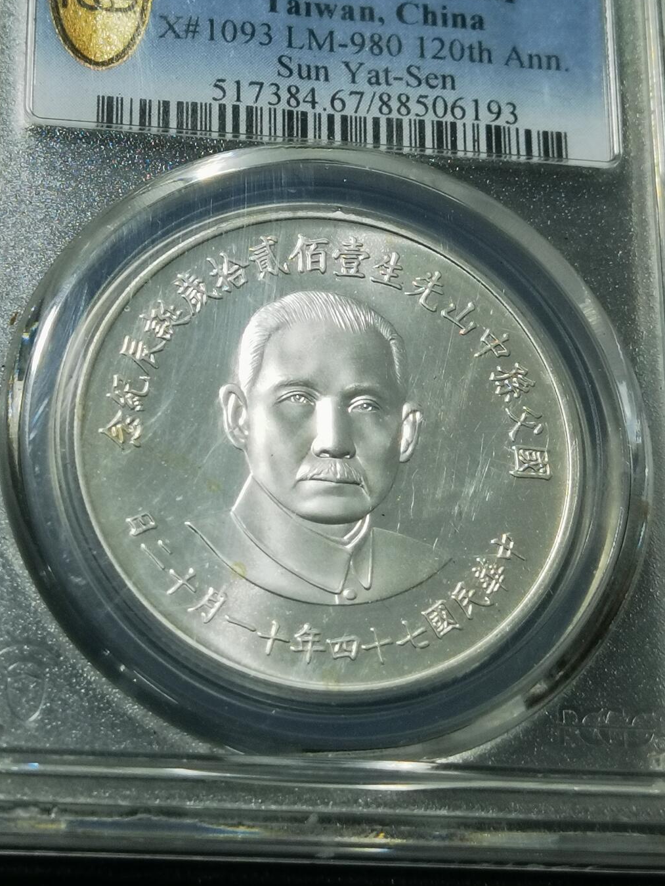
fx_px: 2253
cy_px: 351
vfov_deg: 22.2
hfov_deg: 16.8
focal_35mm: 88
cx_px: 335
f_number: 1.9
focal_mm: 6.67
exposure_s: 1/100
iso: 64
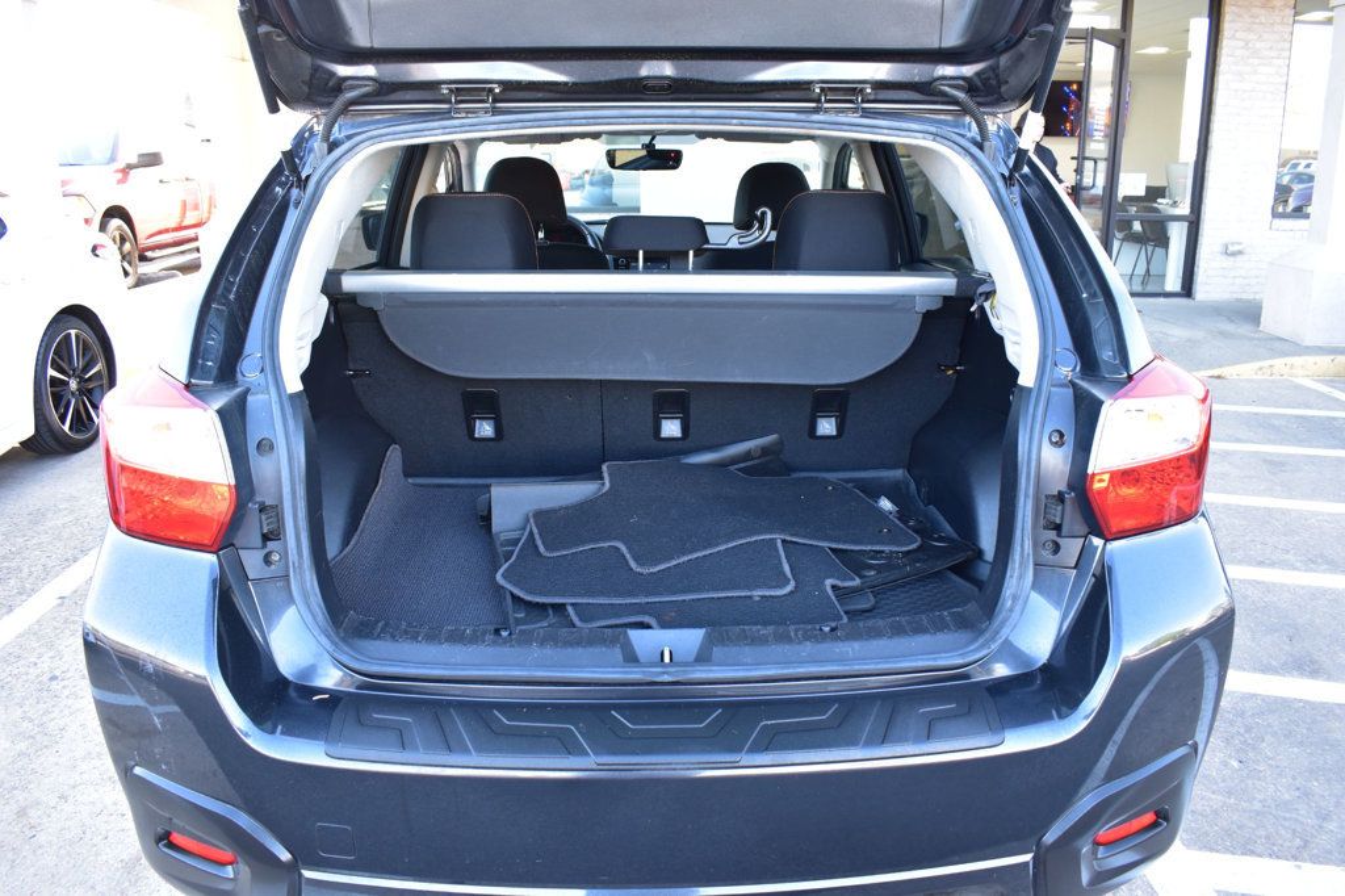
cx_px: 672
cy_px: 448
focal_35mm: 27
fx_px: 1008
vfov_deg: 47.9
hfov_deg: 67.4
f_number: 7.1
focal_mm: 18
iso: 400
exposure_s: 1/30
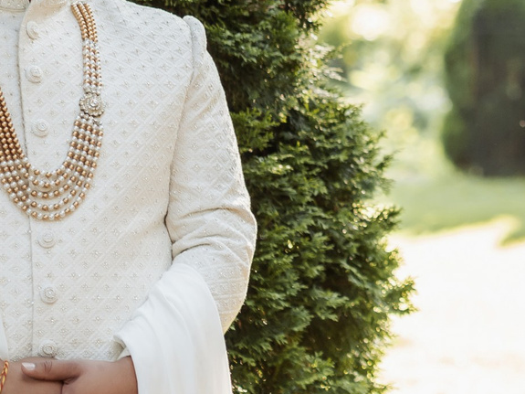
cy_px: -89
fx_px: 3245
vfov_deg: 6.9
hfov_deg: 9.0
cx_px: 774
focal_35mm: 214
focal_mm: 50
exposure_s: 1/250
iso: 160
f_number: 2
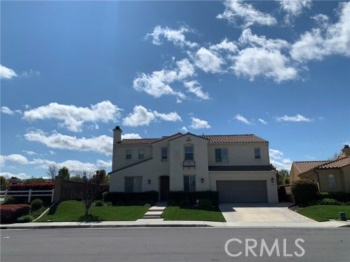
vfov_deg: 53.0
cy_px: 131
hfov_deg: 67.3
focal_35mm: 26
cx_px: 175
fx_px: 263
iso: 25
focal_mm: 4.25
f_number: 1.8
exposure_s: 1/6897
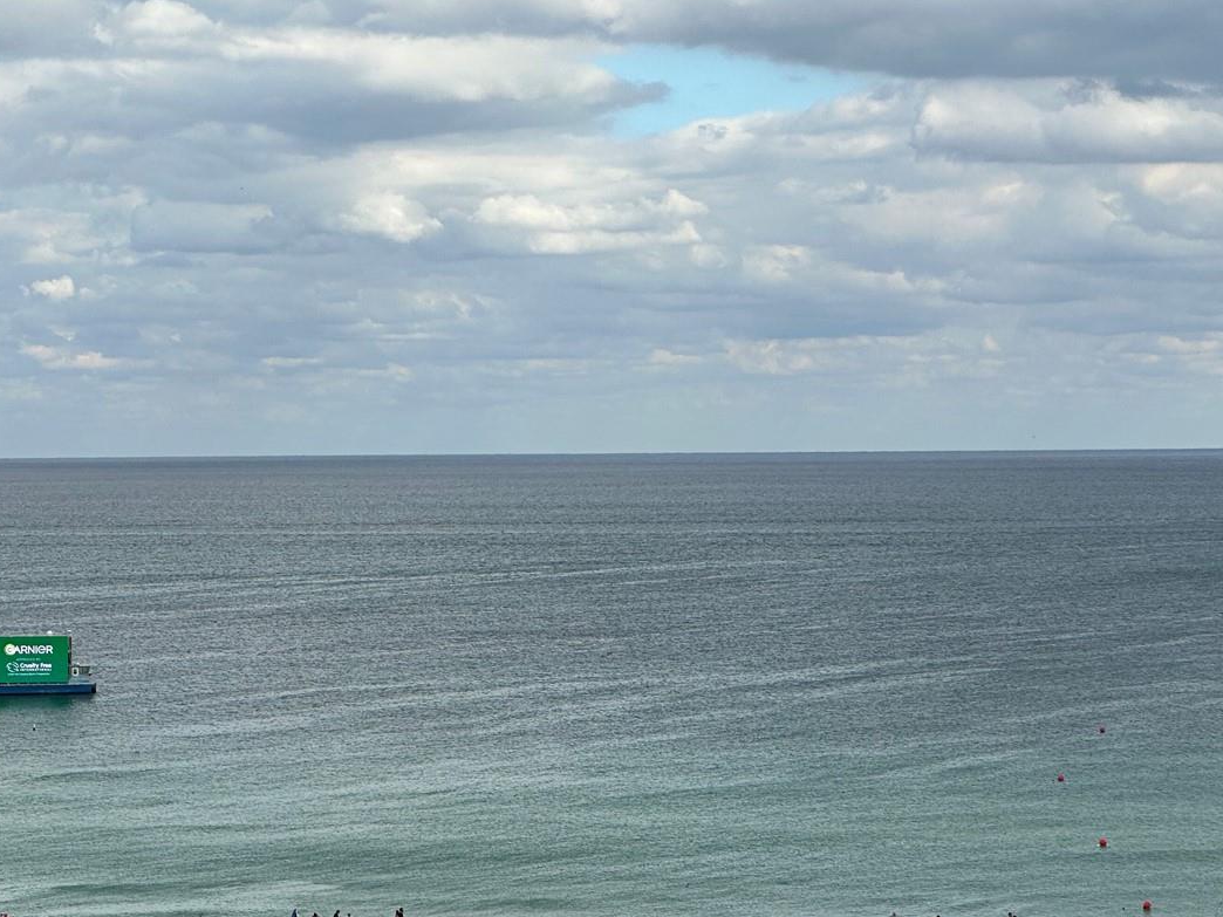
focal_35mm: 118
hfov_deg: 16.6
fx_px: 4169
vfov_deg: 12.5
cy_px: 589
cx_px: 342
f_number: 2.8
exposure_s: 1/589
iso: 32
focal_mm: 9
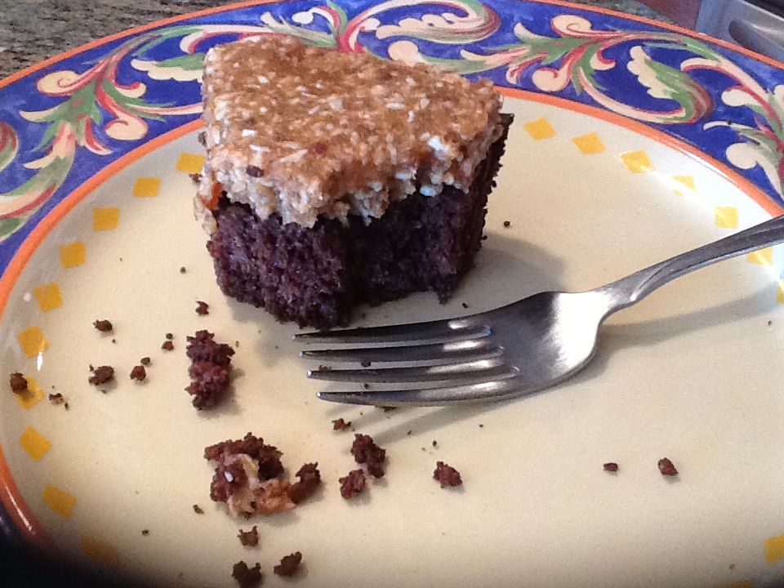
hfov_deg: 42.9
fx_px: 997
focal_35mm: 44
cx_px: 392
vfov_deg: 32.9
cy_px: 294
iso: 200
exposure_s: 1/30
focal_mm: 2.03
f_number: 2.4
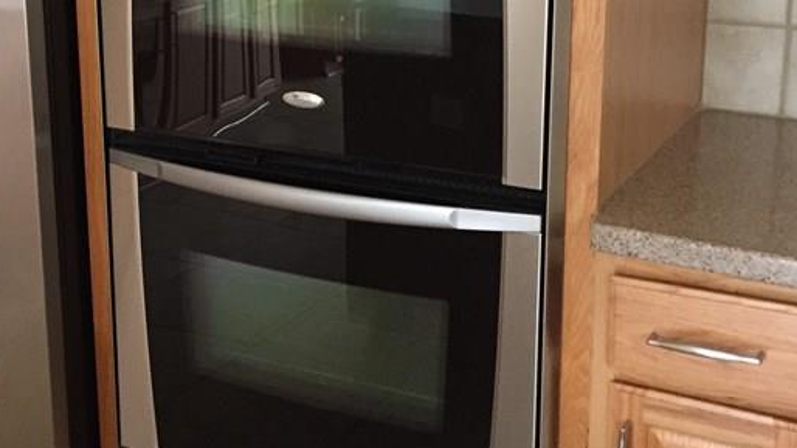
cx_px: 205
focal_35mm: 63
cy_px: 99
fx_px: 1331
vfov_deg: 18.9
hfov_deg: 32.7
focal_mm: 4.15
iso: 250
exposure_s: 1/30
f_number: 2.2
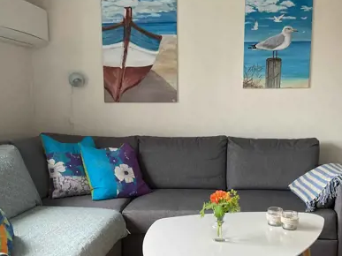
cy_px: 172
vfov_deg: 31.9
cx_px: 180
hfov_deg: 42.1
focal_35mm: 45
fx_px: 444
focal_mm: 3
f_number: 1.8
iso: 40
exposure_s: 1/60
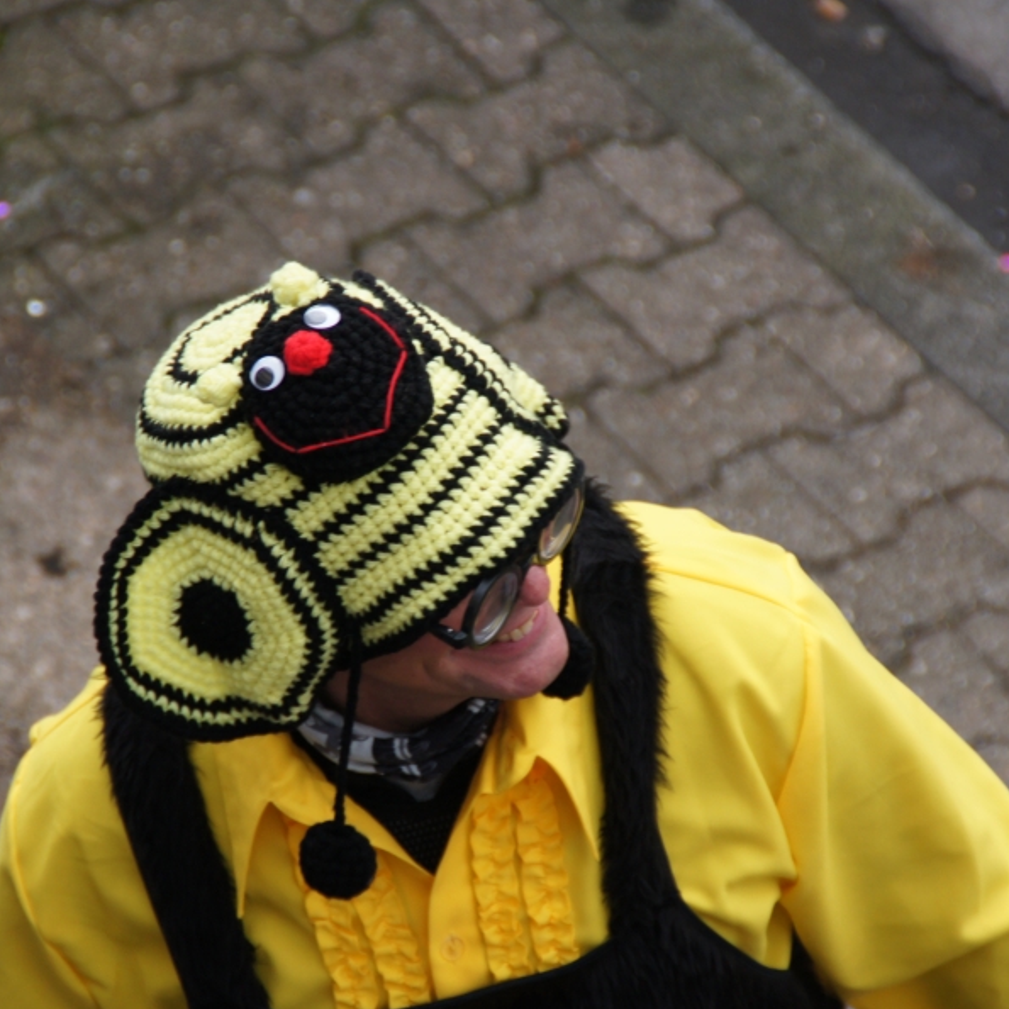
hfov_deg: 4.6
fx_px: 12696
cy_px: 505
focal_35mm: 385
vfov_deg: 4.6
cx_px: 478
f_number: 6.3
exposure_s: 1/320
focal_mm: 200
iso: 500
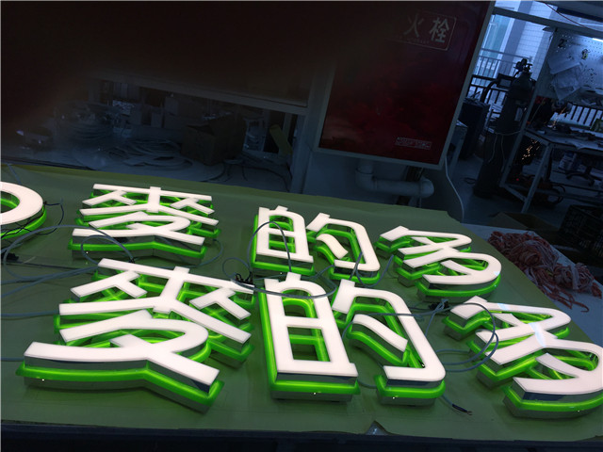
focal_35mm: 29
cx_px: 302
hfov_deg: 61.7
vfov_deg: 48.2
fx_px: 505
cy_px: 226
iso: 25
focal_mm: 4.15
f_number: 2.2
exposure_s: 1/257
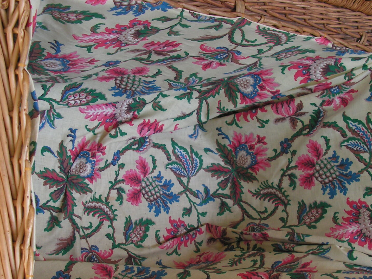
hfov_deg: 30.7
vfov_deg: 23.3
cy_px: 164
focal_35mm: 63
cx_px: 203
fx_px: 677
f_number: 3.2
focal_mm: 7.4
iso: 64
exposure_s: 1/50
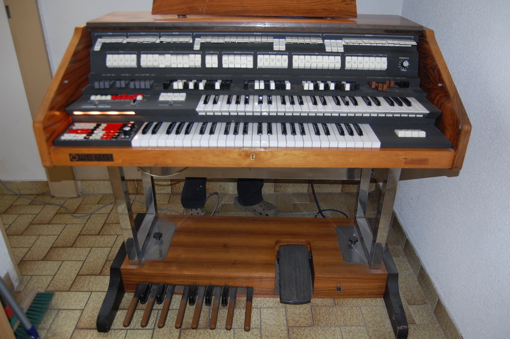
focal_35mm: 28
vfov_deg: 45.6
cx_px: 255
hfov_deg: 64.6
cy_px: 170
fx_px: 403
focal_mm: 19
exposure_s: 1/60
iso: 400
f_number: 3.5
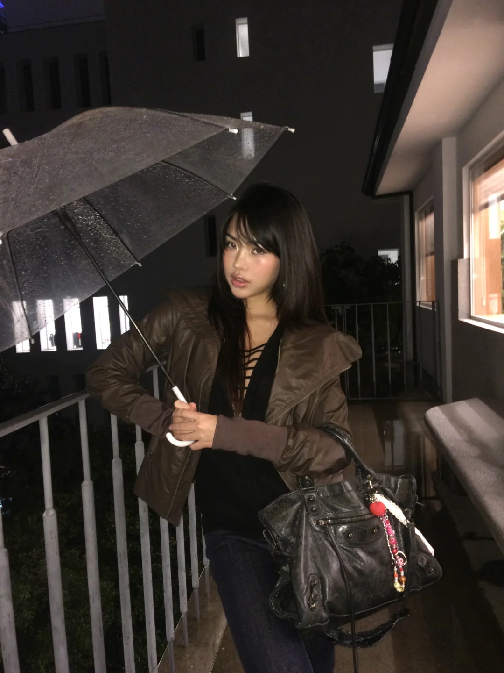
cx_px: 252
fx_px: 563
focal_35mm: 29
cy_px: 336
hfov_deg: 48.2
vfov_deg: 61.7
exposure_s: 1/16
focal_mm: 4.15
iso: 100
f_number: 2.2
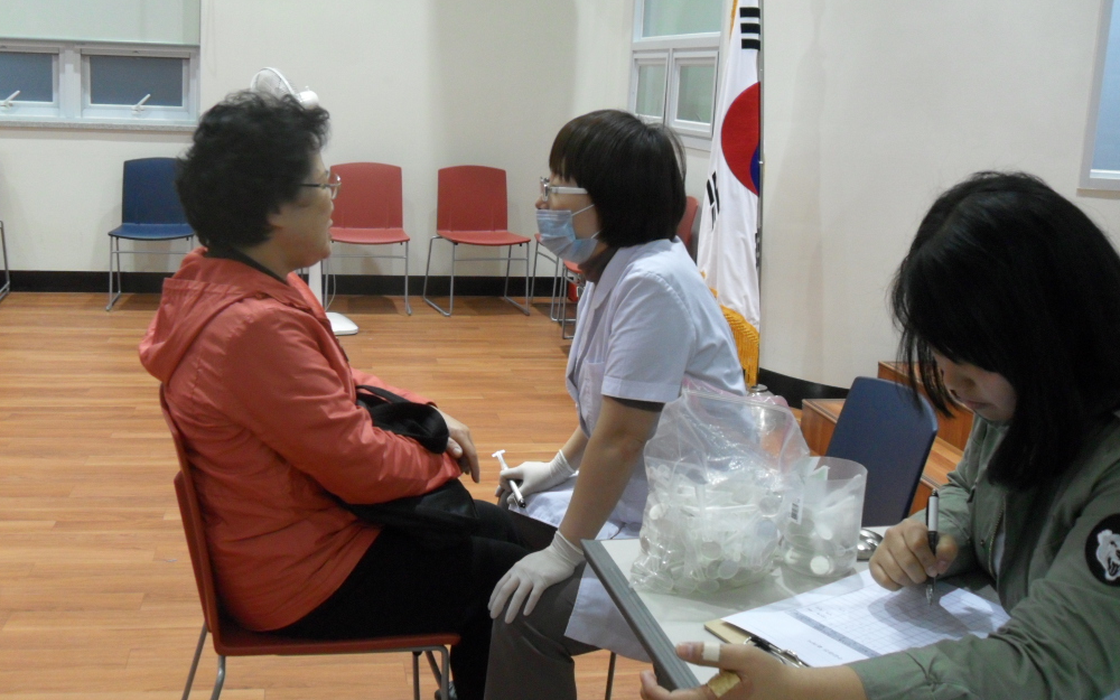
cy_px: 317
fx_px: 1160
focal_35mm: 38
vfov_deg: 33.6
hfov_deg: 51.5
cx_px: 566
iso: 200
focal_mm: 6.2
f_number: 2.8
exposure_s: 1/30
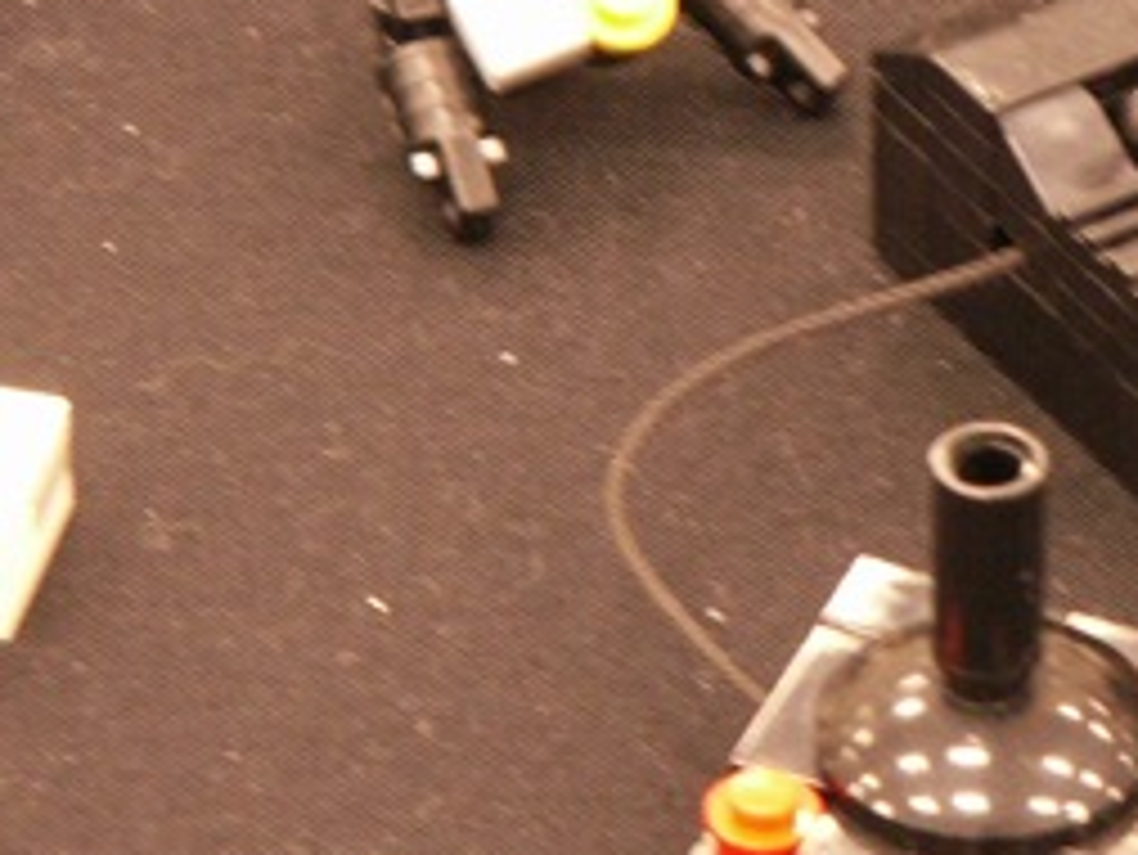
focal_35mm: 445
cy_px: 194
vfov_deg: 3.3
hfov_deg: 4.4
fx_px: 14636
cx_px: 1367
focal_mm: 28.74
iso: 160
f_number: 4
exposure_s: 1/3
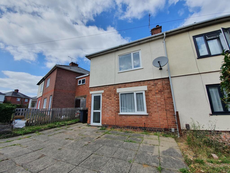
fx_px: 86
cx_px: 115
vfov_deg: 89.9
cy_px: 86
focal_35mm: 13
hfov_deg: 106.2
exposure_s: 1/1152
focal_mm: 1.8
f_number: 2.2
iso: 50
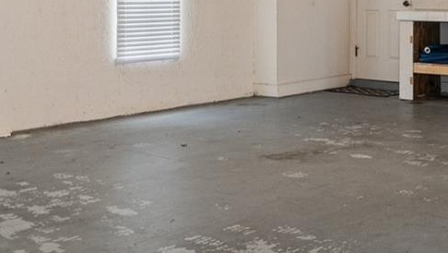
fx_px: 737
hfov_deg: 33.7
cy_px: -14
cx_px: 279
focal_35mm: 62
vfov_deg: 18.8
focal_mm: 12
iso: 320
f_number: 8
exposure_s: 2
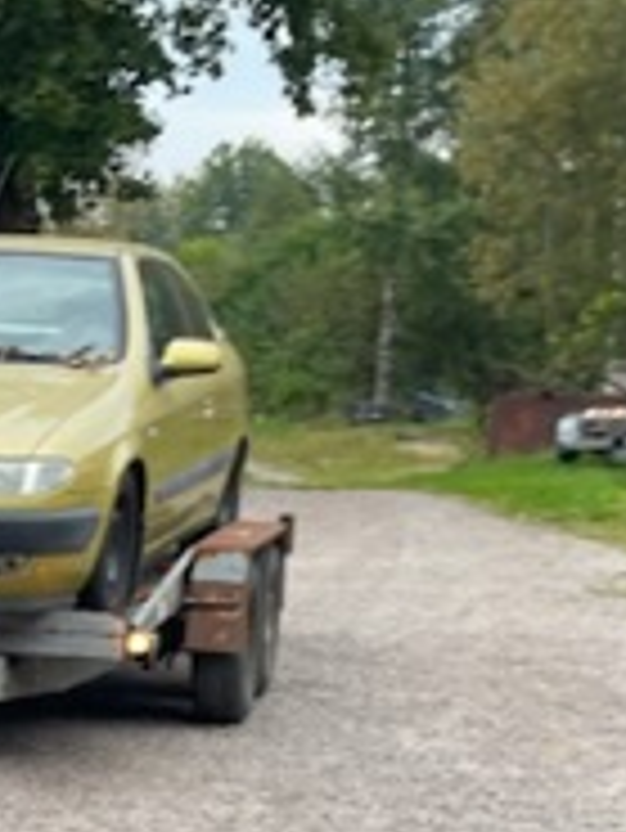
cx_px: -180
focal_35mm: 90
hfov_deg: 15.6
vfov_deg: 21.4
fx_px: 2168
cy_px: 706
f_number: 1.6
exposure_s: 1/117
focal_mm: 5.1
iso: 125
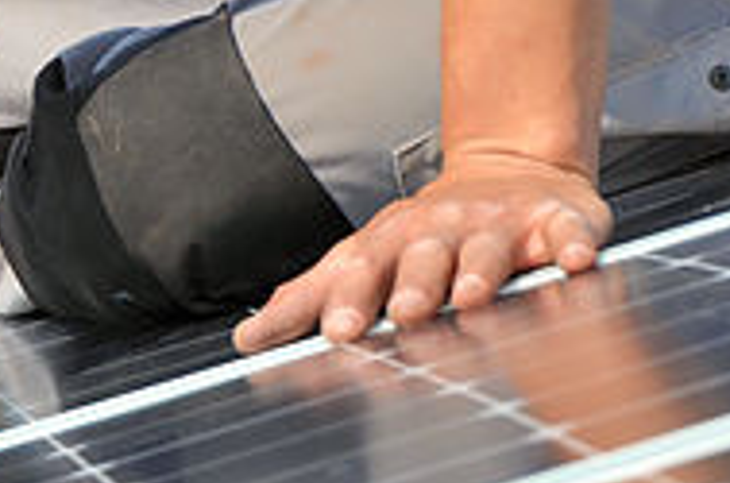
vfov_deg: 3.7
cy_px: 298
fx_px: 7403
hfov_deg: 5.6
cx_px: 66
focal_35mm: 366
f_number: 8
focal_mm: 80
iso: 100
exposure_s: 1/160
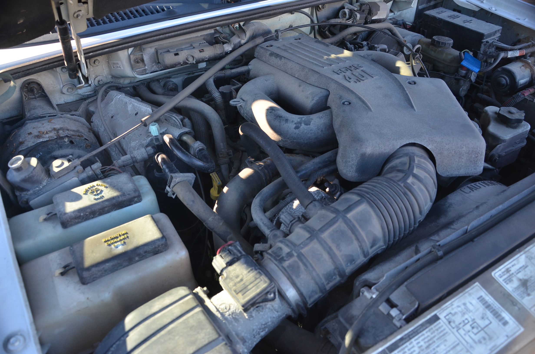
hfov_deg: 67.5
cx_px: 268
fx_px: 400
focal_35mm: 27
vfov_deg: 47.7
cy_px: 177
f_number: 4
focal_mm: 18
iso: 400
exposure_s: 1/60
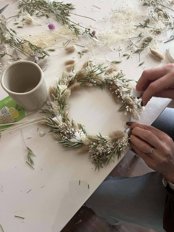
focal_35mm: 26
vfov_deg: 67.3
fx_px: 174
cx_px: 87
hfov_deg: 53.1
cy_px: 116
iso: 200
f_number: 1.5
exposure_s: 1/60
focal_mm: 5.7
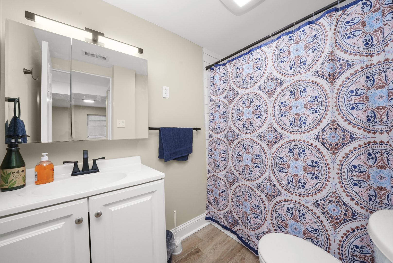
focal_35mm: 12
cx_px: 196
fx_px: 131
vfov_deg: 90.1
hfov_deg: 112.6
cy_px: 132
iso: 2000
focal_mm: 12
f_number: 11
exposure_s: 1/20
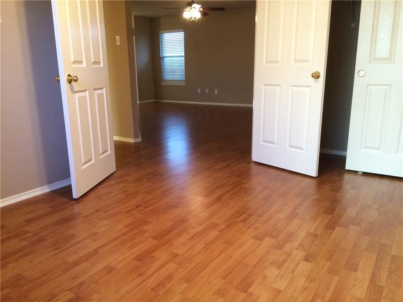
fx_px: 338
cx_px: 202
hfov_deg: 61.7
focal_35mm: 29
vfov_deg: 48.2
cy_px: 151
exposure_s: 1/30
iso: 80
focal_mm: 4.15
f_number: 2.2
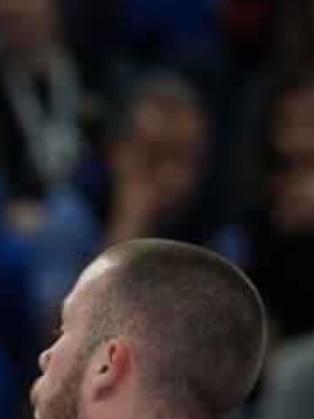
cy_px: 817
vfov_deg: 1.4
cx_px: -343
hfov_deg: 1.1
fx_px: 16560
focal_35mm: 1368
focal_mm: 192
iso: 1600
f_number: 2.8
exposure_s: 1/1000
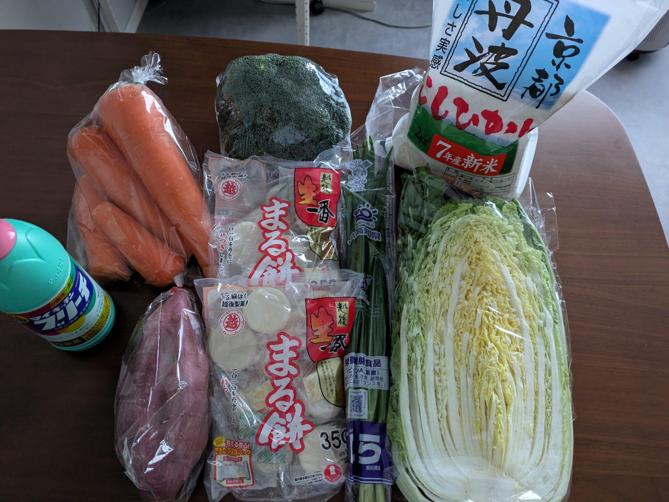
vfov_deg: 54.9
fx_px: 483
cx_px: 334
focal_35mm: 25
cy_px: 251
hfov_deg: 69.4
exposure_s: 1/24
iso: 651
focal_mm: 5.43
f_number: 1.89
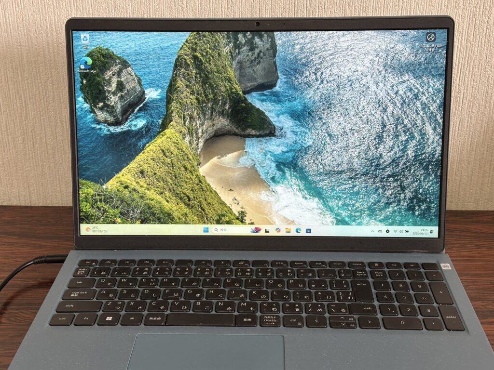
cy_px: 185
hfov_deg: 39.7
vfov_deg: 30.3
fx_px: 685
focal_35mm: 48
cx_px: 247
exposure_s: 1/50
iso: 80
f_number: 1.78
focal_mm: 6.86
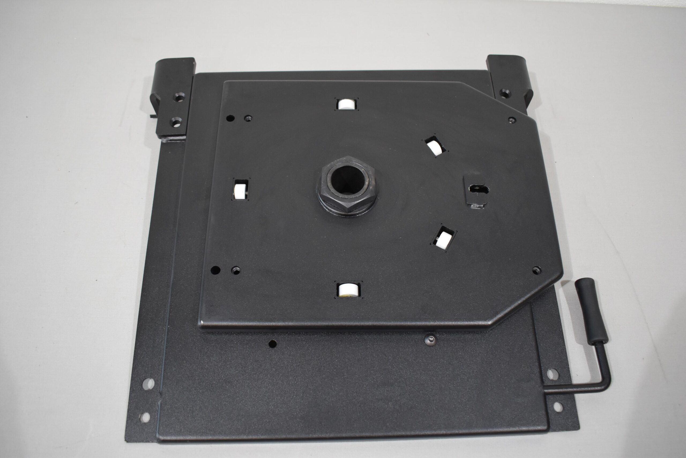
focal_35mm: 32
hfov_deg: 59.5
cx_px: 343
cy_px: 229
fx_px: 600
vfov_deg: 41.7
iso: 800
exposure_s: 1/125
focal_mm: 21
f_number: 3.8
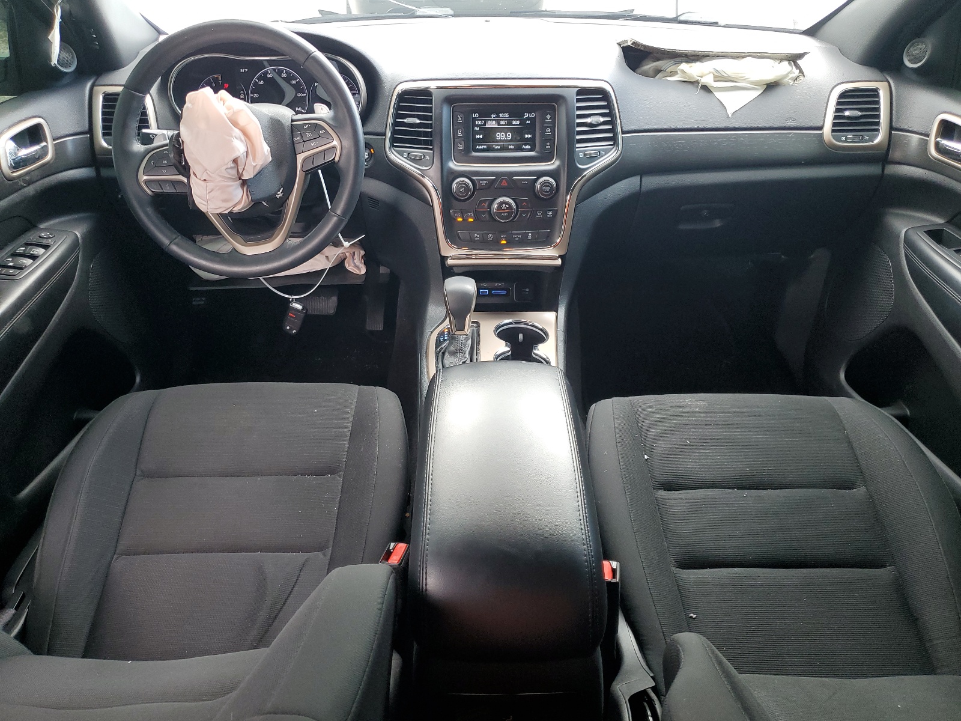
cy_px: 360
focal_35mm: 26
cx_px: 480
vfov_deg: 53.1
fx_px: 722
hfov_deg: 67.3
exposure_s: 1/120
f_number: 1.5
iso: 87
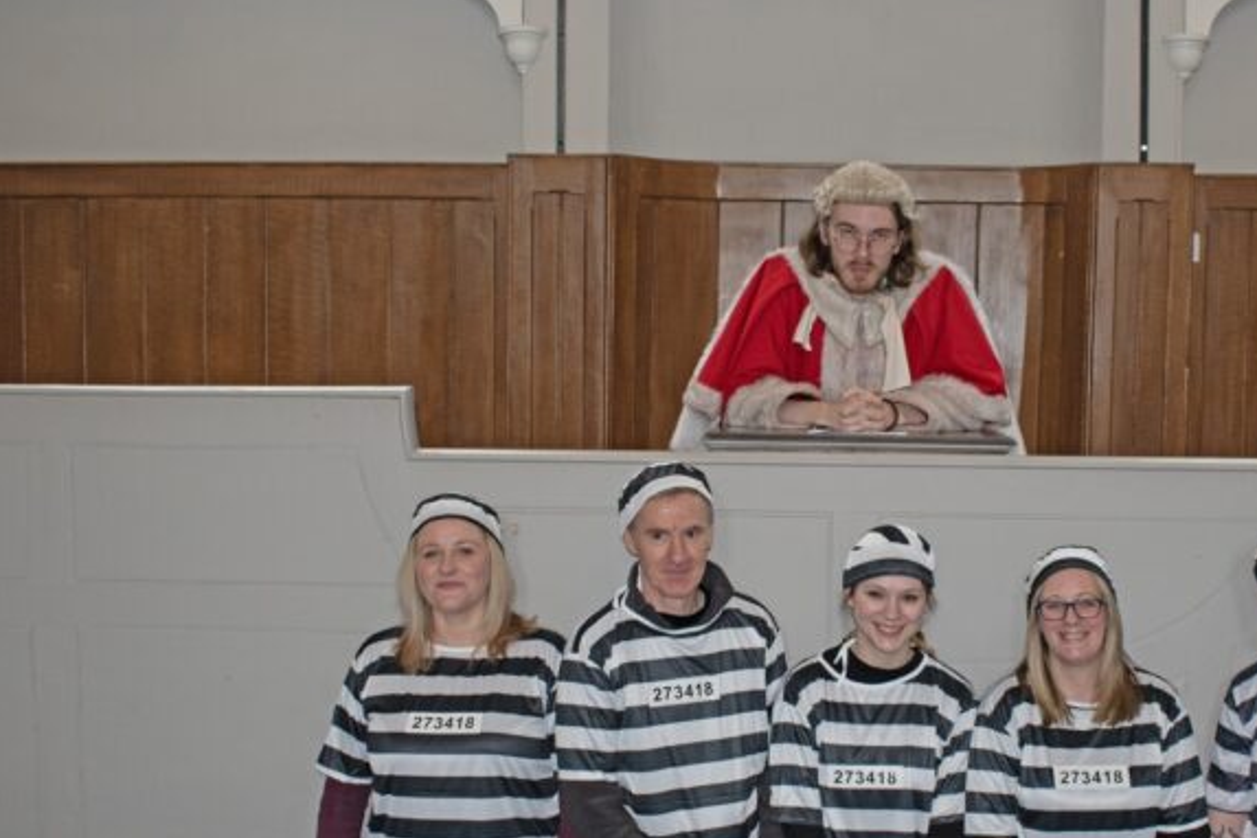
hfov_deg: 43.1
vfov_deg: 29.8
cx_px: 829
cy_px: 471
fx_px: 1571
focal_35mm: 45
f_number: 5
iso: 800
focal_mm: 20
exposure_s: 1/100
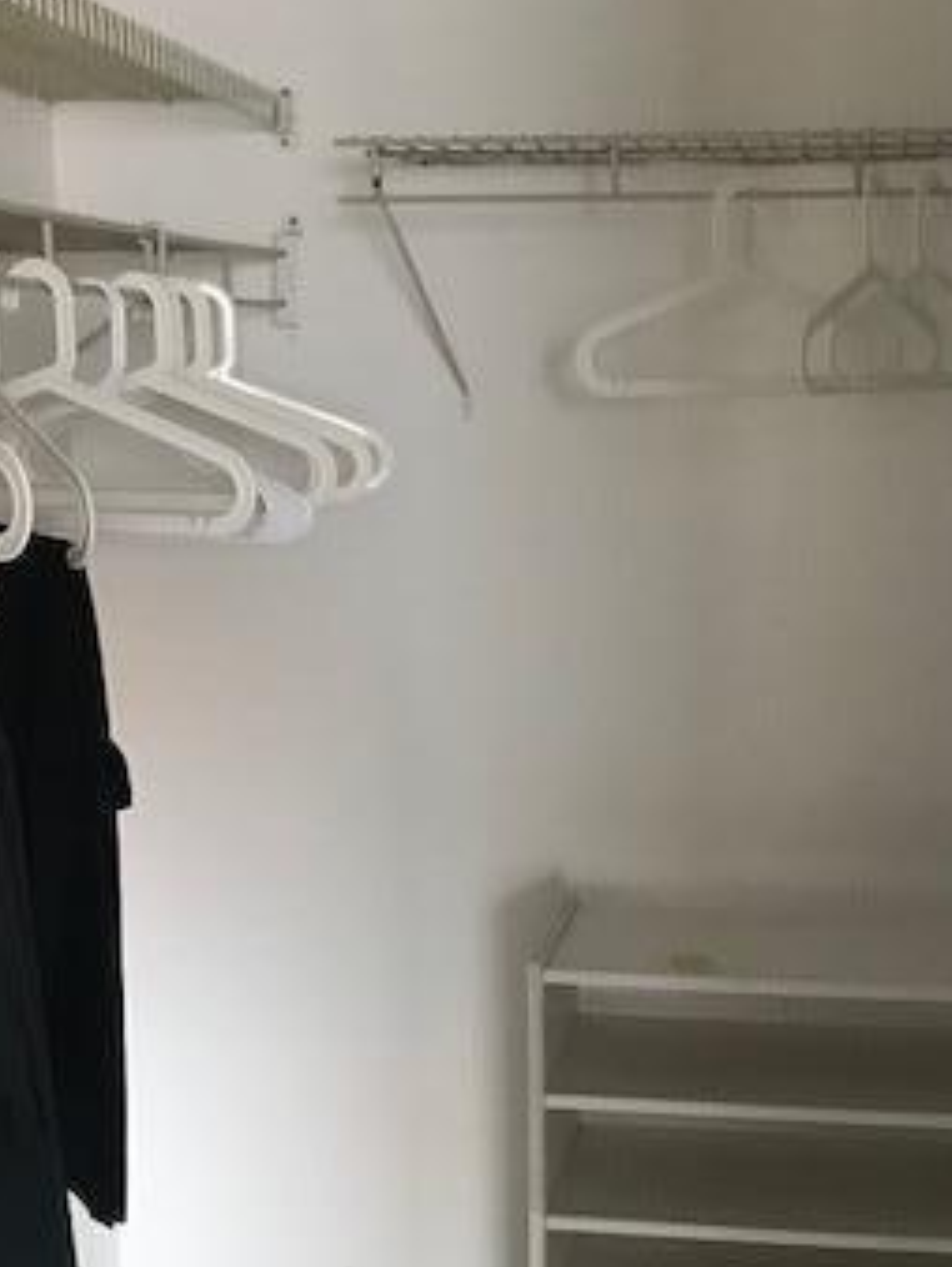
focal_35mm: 53
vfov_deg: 35.9
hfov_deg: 27.4
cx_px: 637
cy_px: 817
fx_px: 1941
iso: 64
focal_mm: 3.99
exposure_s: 1/15
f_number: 1.8
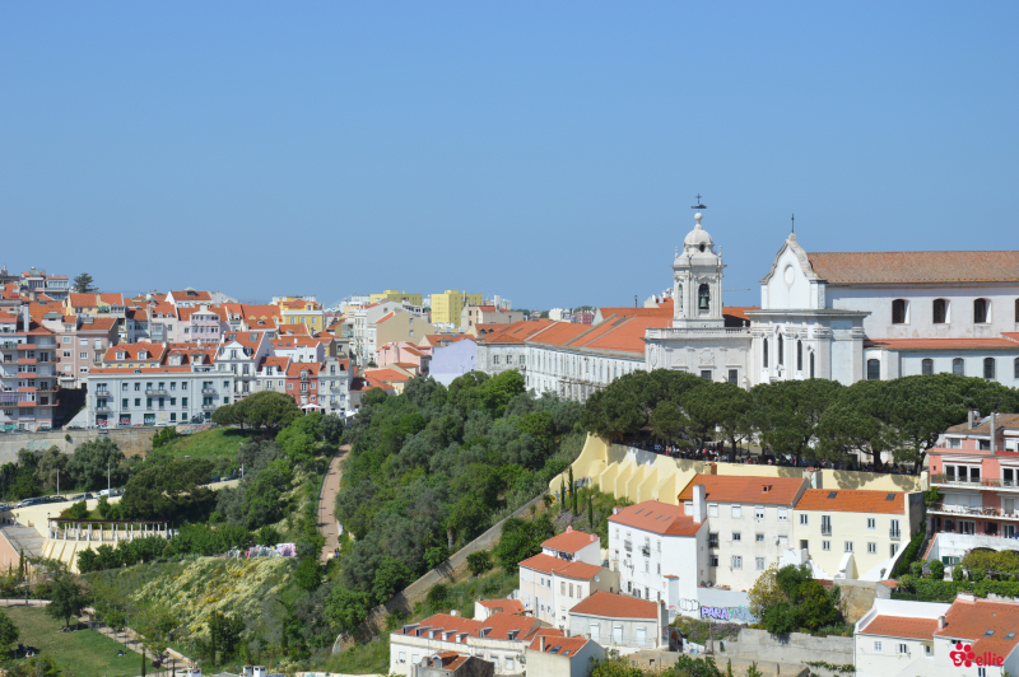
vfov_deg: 17.5
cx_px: 510
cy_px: 338
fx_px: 2206
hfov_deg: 26.0
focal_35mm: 78
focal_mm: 52
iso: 100
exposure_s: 1/320
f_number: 9
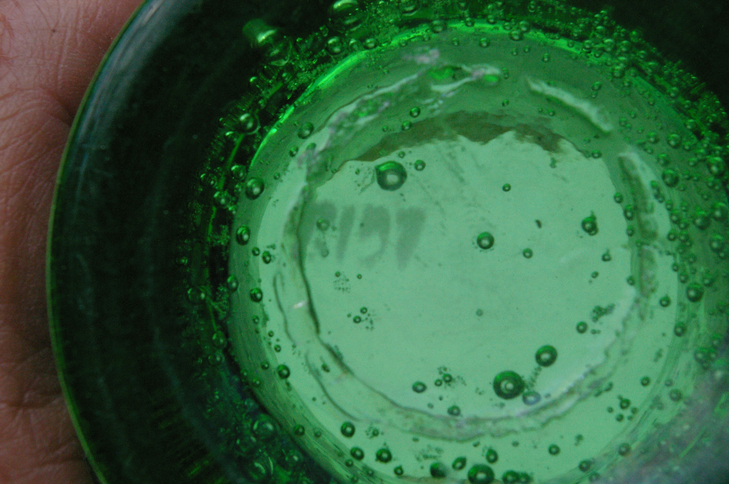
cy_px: 242
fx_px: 789
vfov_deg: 34.1
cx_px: 364
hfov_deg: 49.6
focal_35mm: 39
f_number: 9.5
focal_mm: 26
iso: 1600
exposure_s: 1/1000
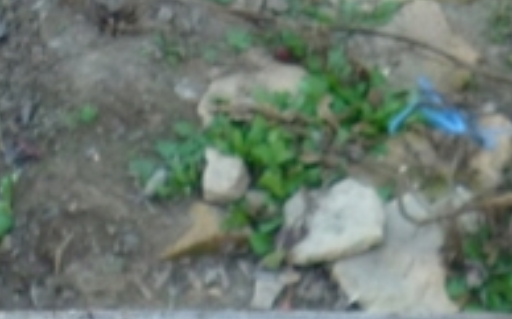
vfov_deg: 8.3
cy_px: 762
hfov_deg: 14.4
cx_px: 472
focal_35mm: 144
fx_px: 2008
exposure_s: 1/30
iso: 160
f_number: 2.8
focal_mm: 5.5
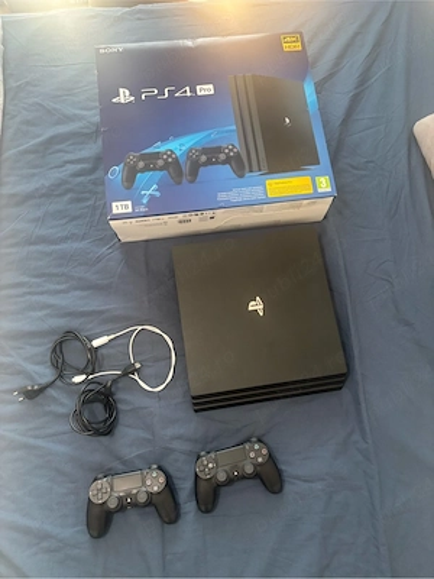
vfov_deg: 67.3
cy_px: 290
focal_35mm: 26
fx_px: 435
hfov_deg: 53.1
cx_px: 217
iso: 250
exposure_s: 1/60
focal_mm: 5.96
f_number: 1.6
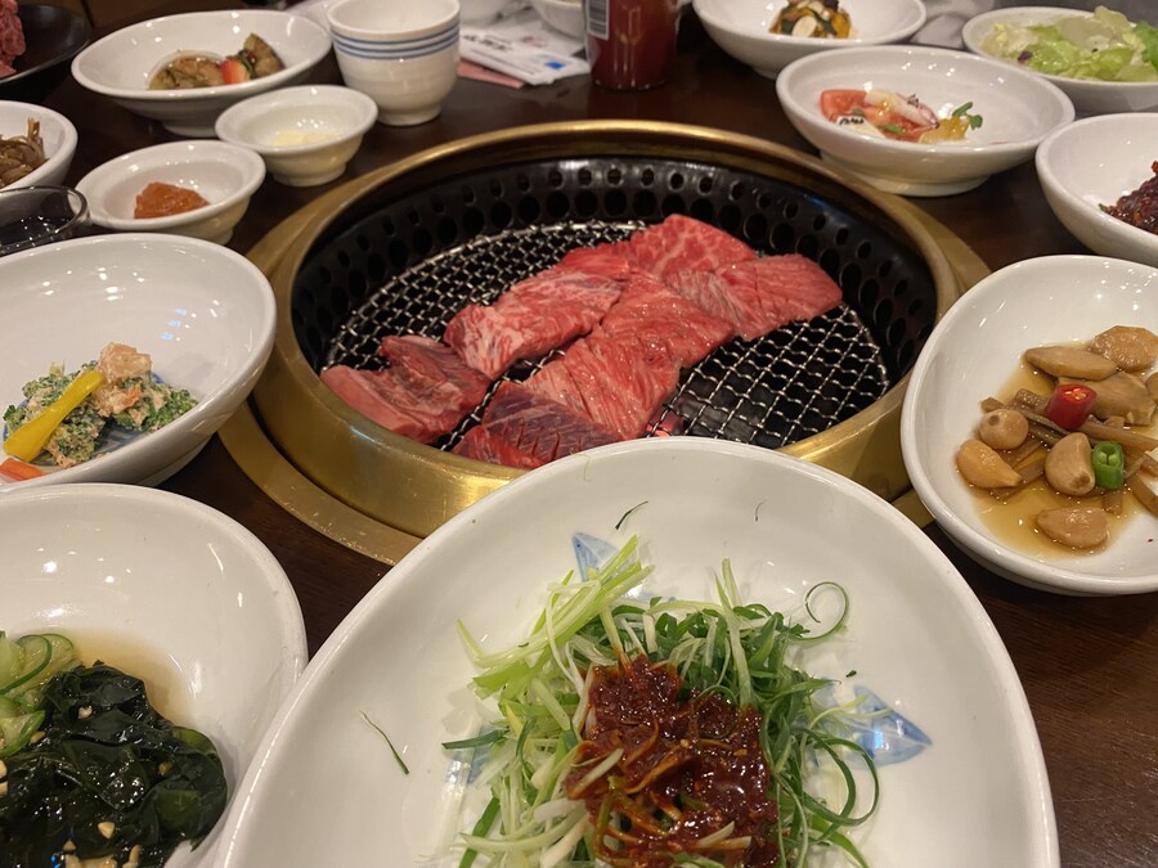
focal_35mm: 26
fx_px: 870
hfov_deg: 67.3
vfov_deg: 53.1
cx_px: 579
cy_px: 434
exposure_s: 1/60
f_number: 1.8
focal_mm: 4.25
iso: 250
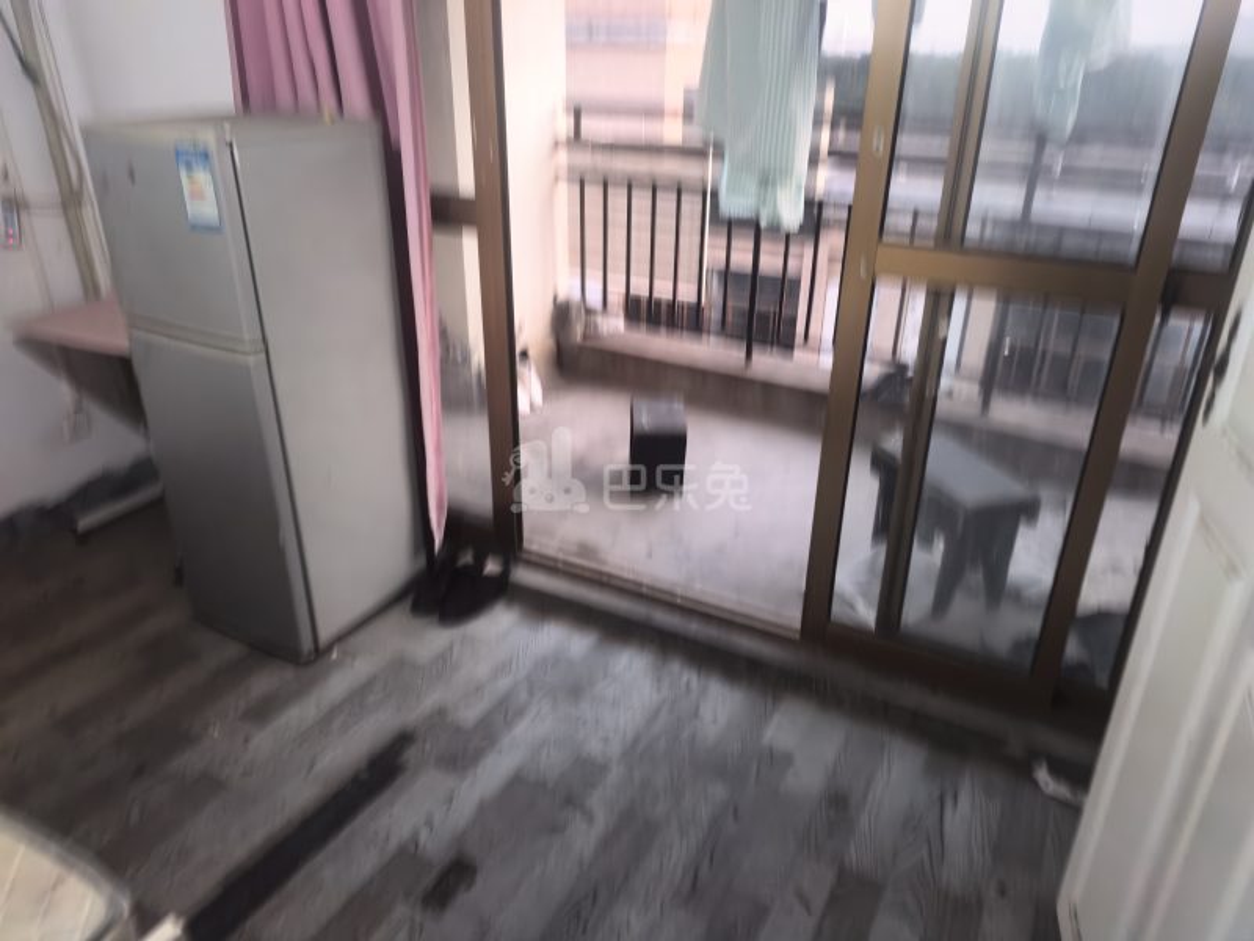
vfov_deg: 56.8
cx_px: 627
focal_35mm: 24
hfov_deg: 71.6
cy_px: 470
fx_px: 869
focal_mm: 6.98
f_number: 1.4
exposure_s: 1/25
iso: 640
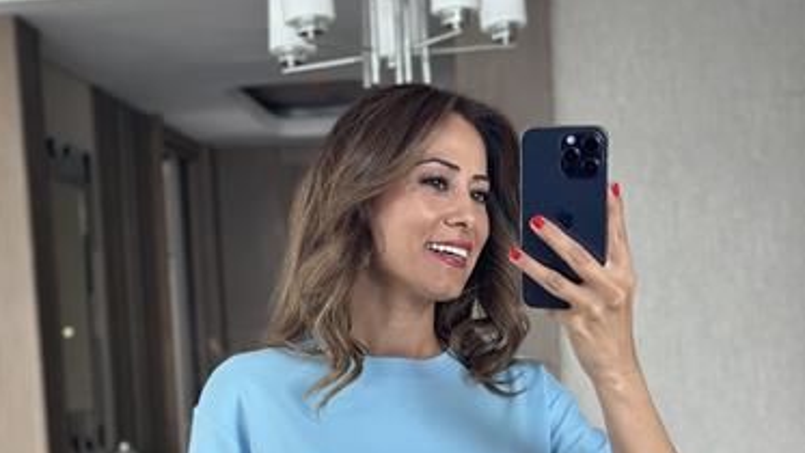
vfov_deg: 16.5
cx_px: 401
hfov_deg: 29.7
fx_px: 1516
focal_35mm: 71
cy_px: 505
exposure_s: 1/67
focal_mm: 6.86
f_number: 1.78
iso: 125
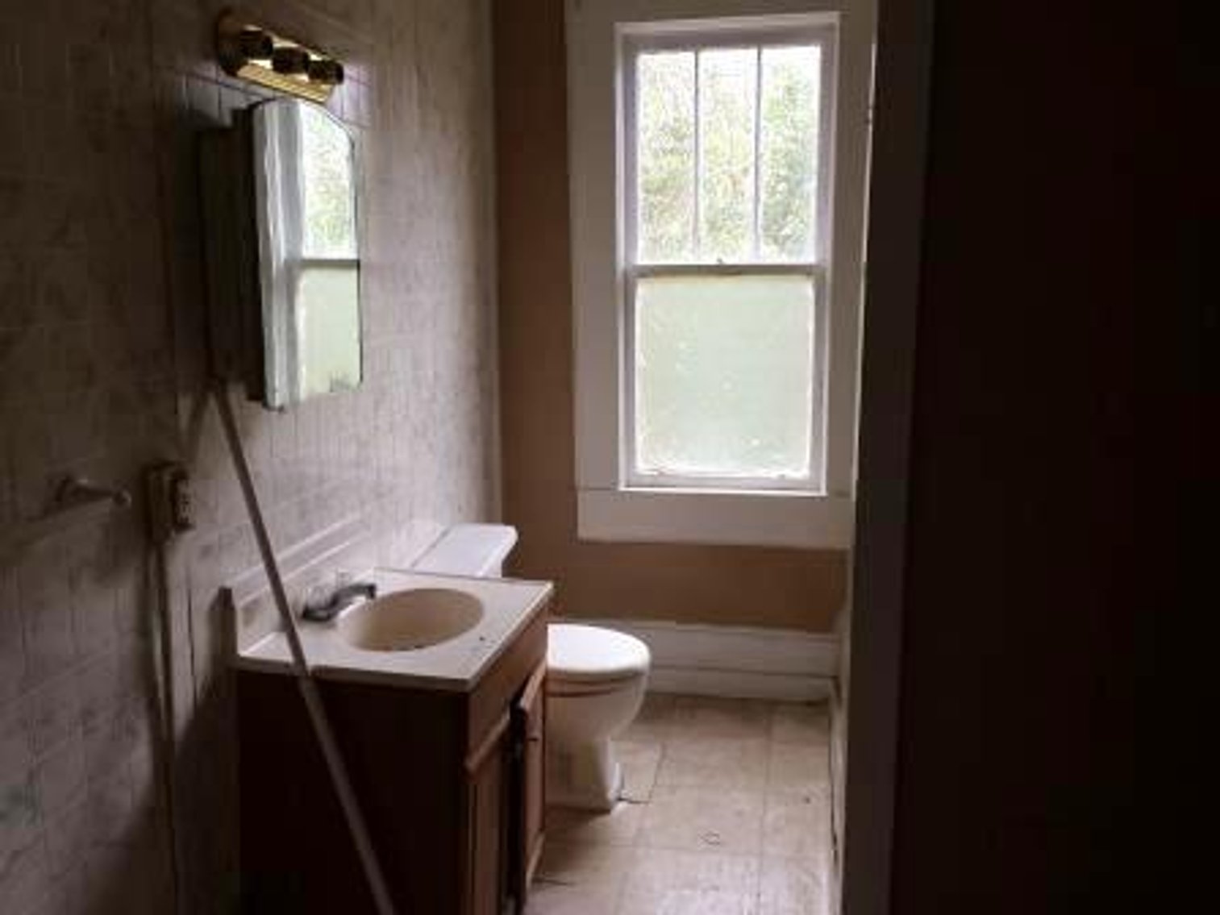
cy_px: 458
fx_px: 1022
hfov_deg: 61.7
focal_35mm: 29
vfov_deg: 48.2
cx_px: 610
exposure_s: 1/30
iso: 40
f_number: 2.2
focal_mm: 4.15
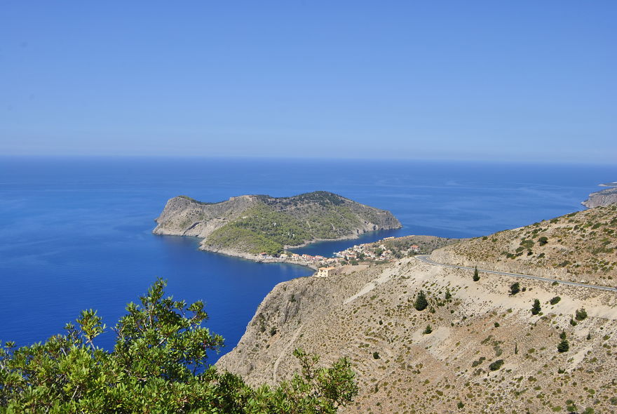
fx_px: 618
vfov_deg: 37.0
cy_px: 207
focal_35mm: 36
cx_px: 308
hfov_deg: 53.1
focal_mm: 24
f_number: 10
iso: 125
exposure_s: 1/250
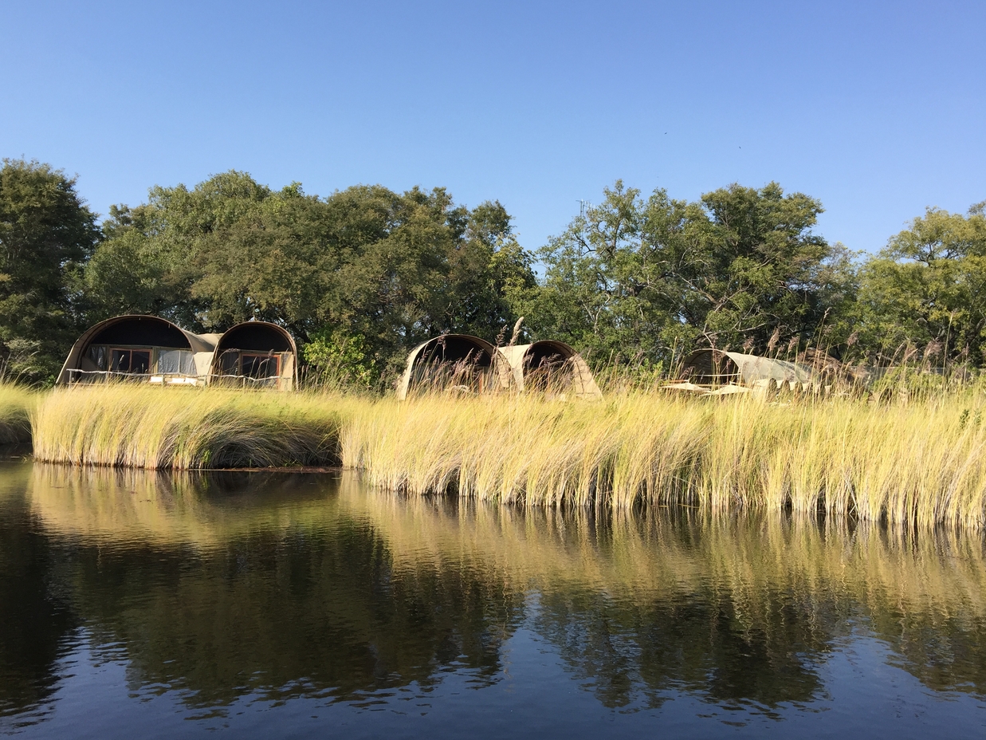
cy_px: 367
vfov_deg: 46.8
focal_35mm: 30
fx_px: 855
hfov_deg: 60.0
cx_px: 485
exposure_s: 1/879
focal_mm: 4.15
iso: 32
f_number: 2.2
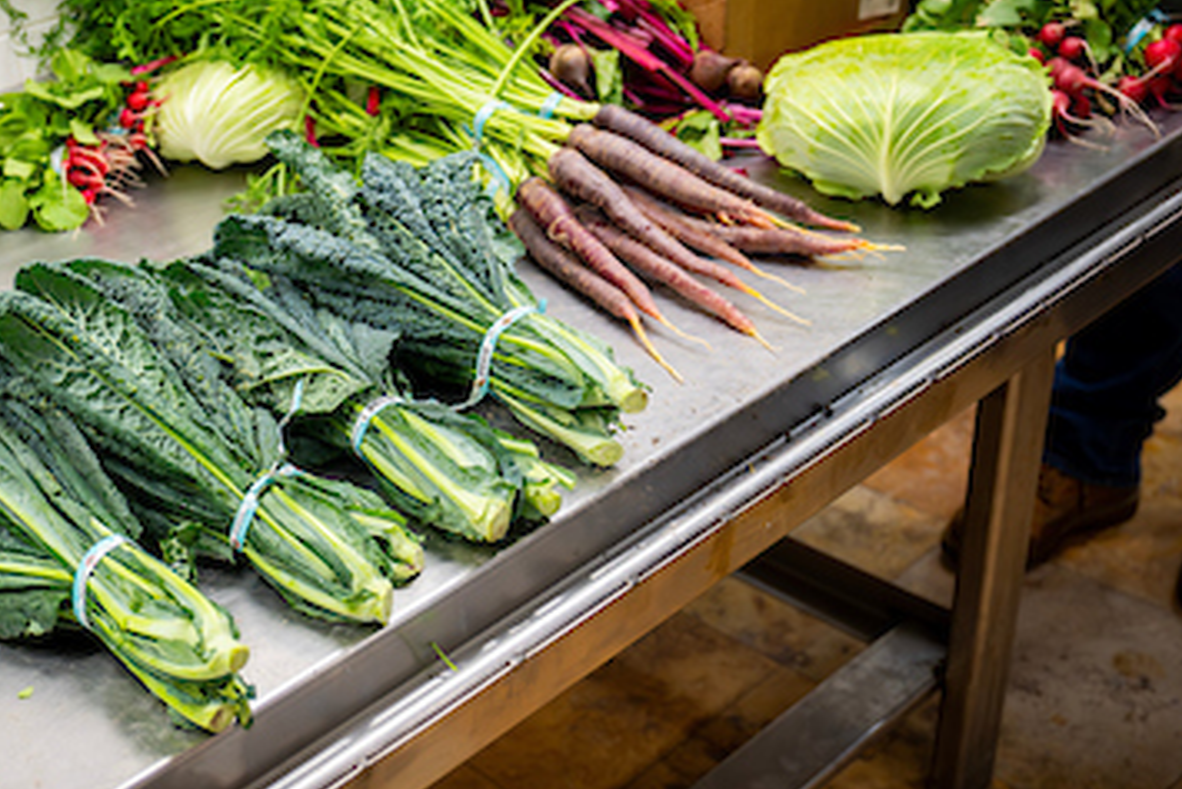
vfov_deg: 27.5
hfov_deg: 38.5
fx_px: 1609
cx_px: 206
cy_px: 366
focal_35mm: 49
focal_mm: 29
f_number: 2.8
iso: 1600
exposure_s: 1/400
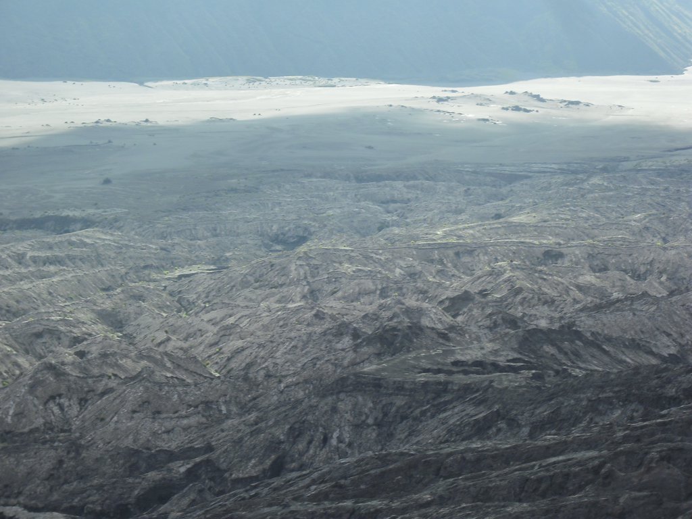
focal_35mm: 113
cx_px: 346
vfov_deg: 13.1
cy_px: 260
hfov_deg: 17.4
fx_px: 2259
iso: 100
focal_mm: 18.6
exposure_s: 1/250
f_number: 5.2
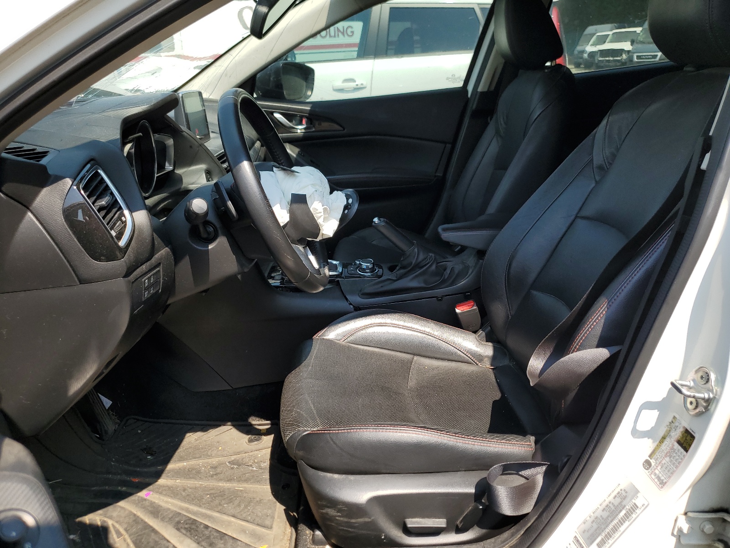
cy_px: 274
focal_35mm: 26
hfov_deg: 67.3
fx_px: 548
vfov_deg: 53.1
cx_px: 365
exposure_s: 1/1429
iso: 50
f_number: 1.5
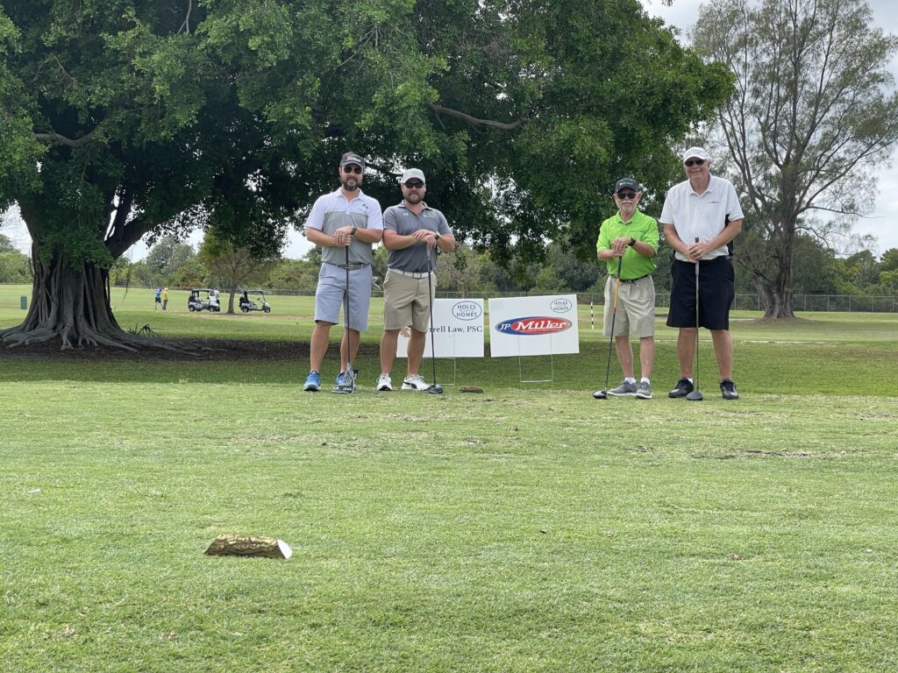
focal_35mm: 64
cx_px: 449
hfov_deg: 30.3
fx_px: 1660
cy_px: 336
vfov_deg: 22.9
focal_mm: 7.5
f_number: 2.2
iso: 20
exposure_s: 1/473
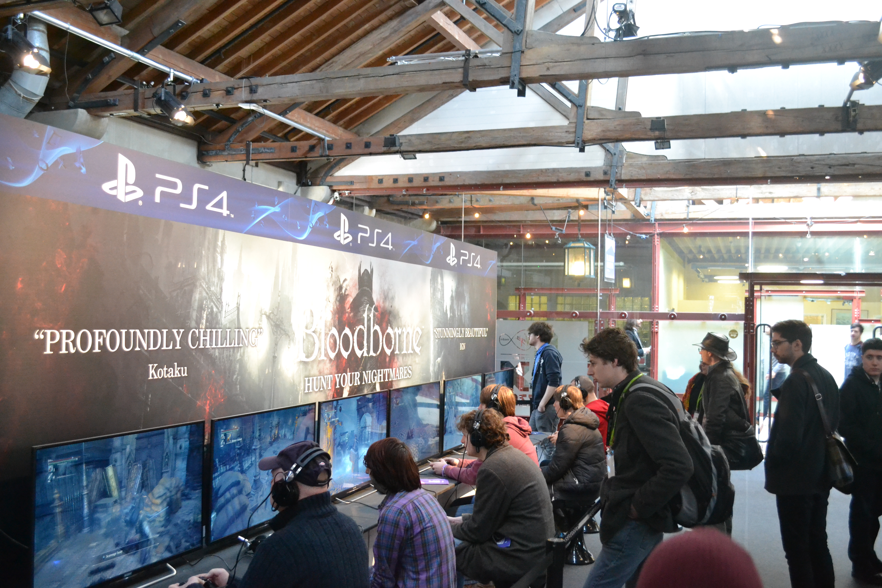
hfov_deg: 53.1
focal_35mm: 36
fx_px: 882
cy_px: 294
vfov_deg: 36.9
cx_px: 441
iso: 3200
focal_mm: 24
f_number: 4
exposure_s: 1/50
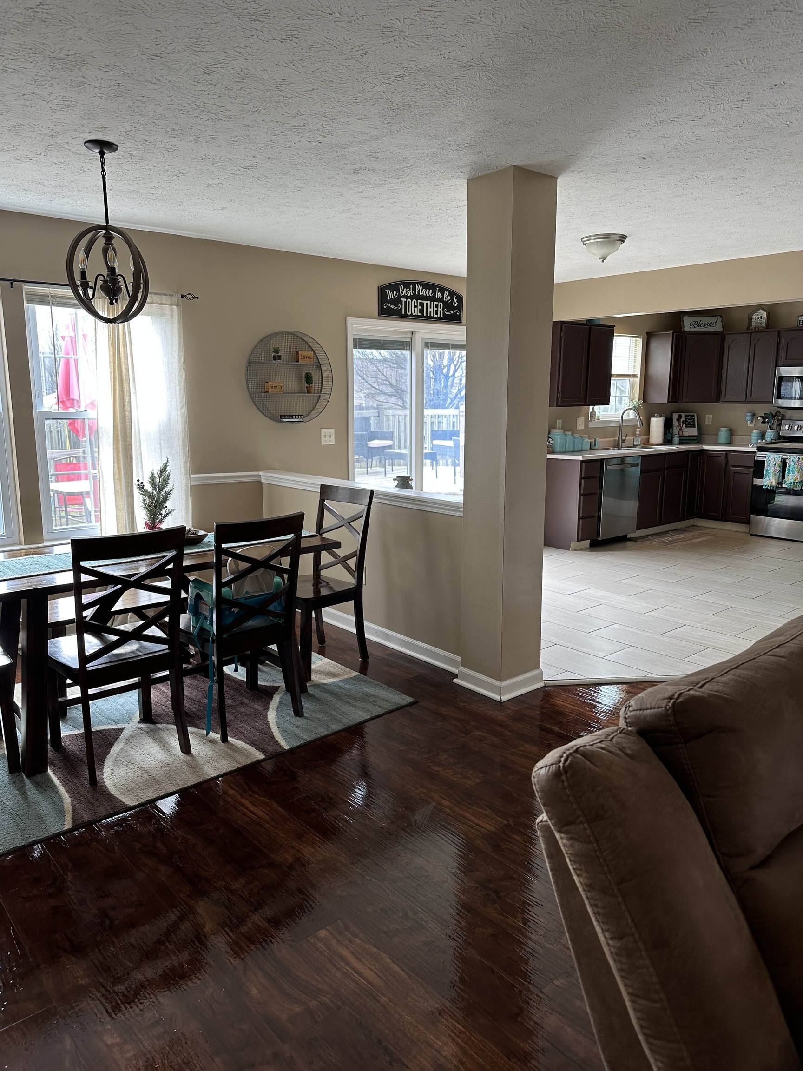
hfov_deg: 56.8
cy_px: 536
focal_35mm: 24
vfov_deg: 71.6
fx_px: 742
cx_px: 402
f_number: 1.78
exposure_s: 1/120
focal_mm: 6.86
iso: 100
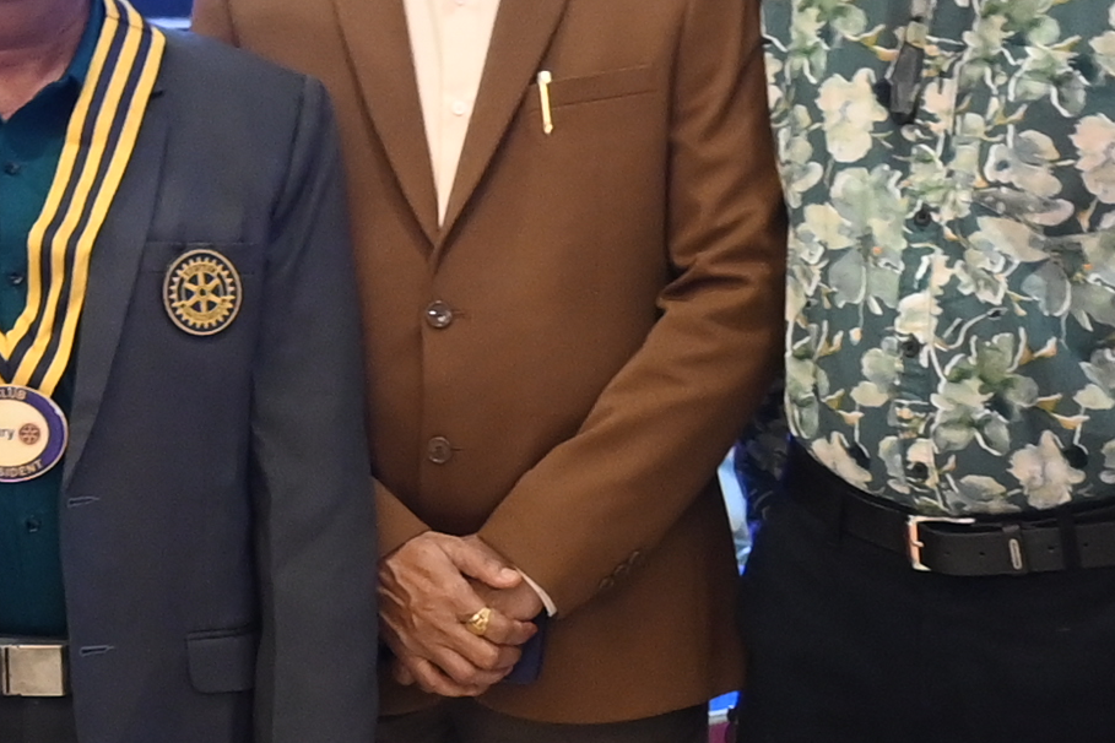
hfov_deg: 13.7
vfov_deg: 9.3
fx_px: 4553
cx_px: -126
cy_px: 531
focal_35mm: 147
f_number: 3.5
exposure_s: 1/25
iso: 1000
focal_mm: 16
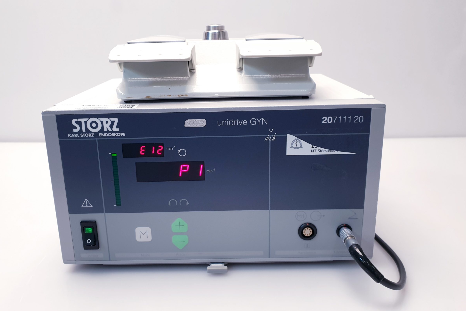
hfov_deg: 63.6
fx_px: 375
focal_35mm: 29
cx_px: 217
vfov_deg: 44.9
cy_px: 138
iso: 80
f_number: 2.4
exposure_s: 1/50
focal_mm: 4.3
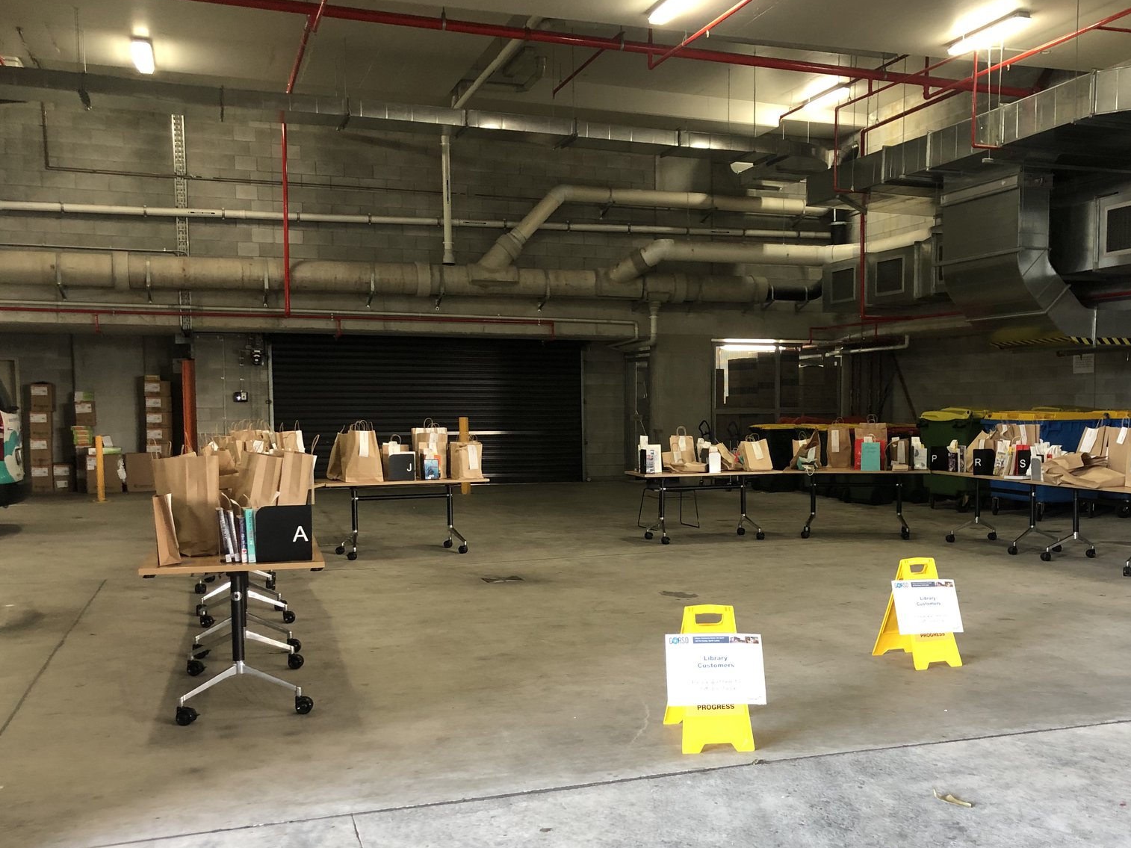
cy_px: 504
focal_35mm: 37
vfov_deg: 38.5
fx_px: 1209
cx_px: 687
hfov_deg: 49.8
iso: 64
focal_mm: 4
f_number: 1.8
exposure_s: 1/17
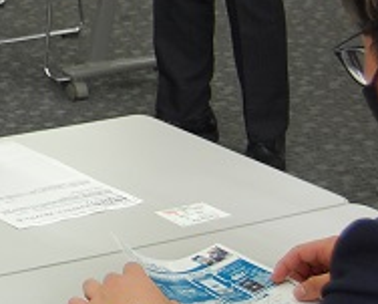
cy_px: -135
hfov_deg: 12.1
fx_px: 1636
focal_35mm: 146
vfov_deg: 10.3
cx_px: -310
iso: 400
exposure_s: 1/100
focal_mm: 26
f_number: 5
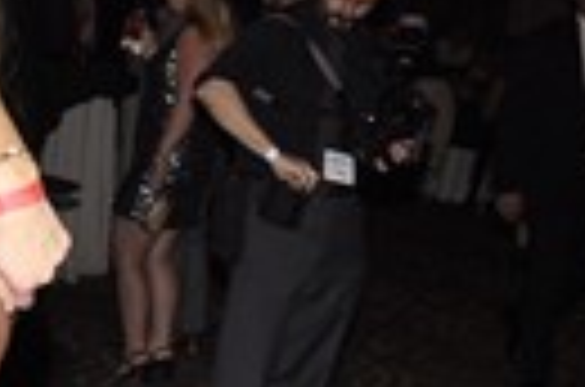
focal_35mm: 114
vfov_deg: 11.9
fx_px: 1848
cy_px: 353
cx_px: -490
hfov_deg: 15.3
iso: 400
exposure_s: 1/60
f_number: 5
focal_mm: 18
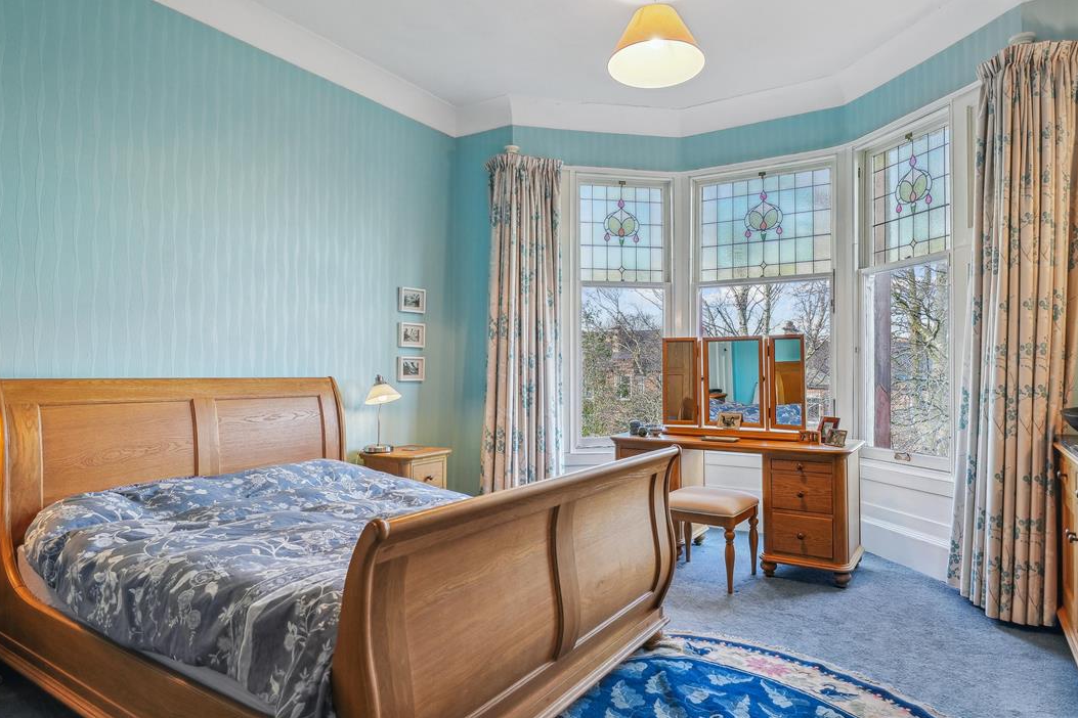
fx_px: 599
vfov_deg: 61.9
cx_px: 589
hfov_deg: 83.8
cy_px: 371
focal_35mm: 20
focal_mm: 13
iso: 400
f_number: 4.5
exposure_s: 1/80
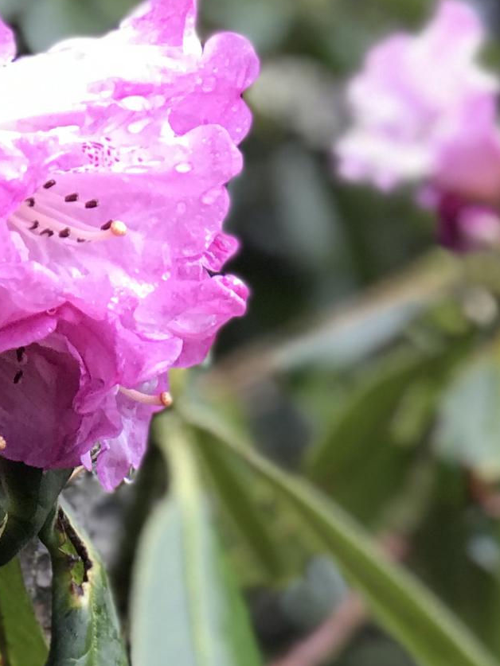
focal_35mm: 186
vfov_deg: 10.4
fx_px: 3581
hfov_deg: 8.0
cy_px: 821
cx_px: 174
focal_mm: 6.6
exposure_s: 1/50
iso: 25
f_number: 2.8
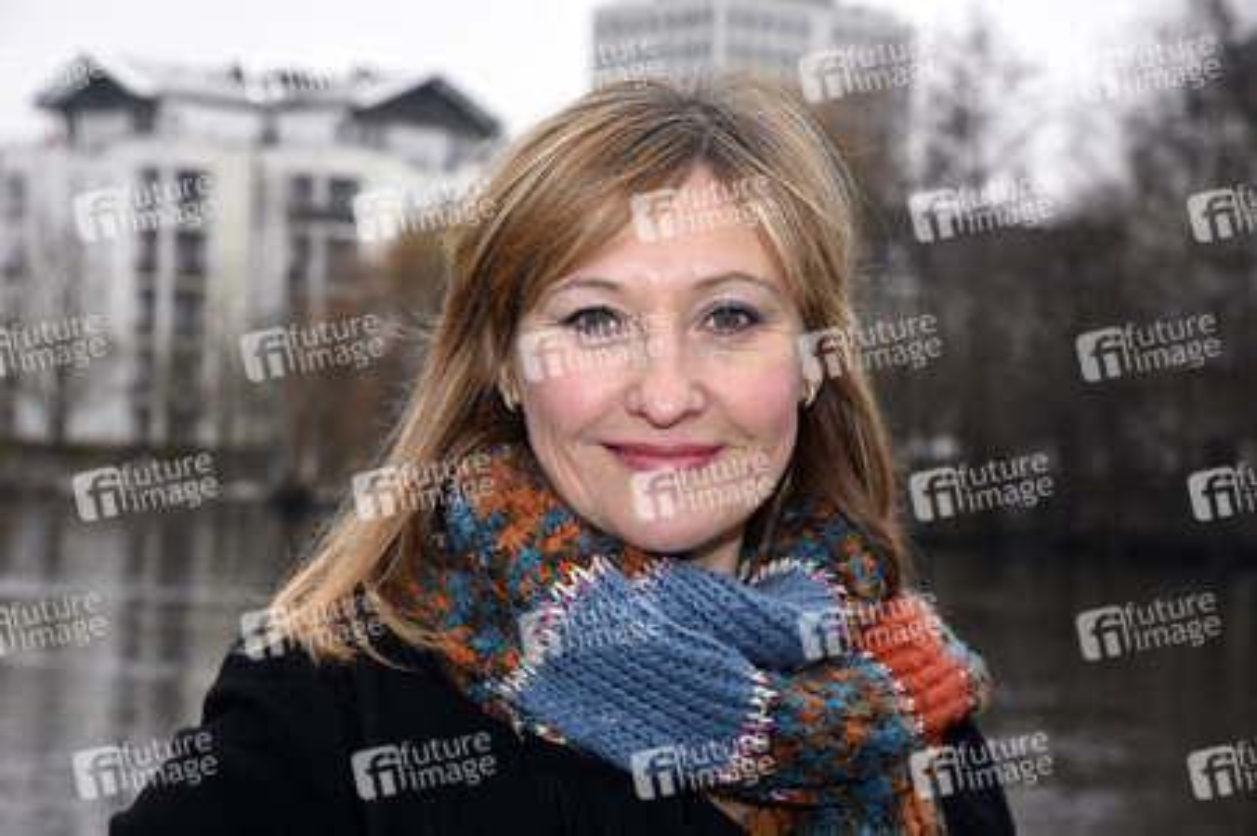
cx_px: 628
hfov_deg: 19.5
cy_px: 418
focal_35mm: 105
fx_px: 3663
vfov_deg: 13.0
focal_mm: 105
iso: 500
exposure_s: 1/160
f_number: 10
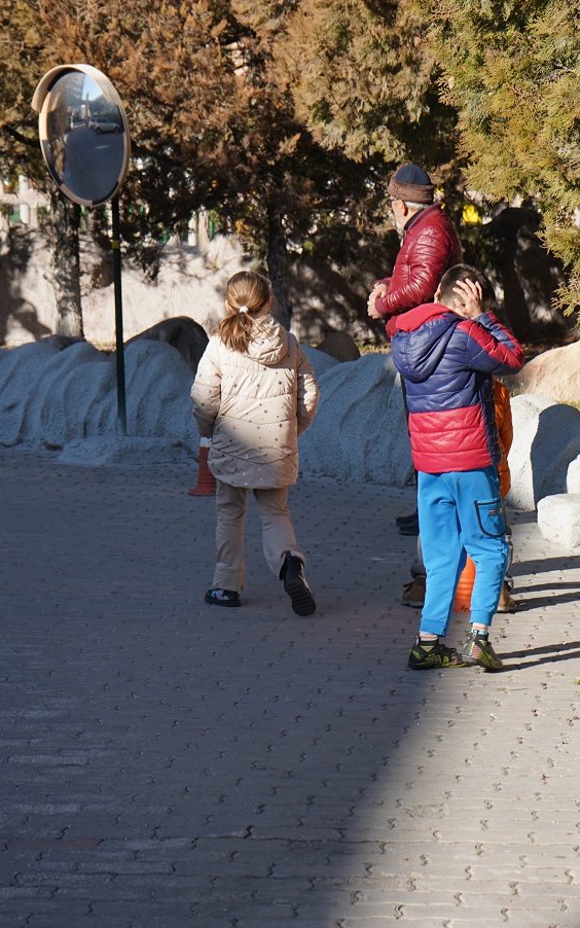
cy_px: 464
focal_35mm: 108
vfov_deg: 19.3
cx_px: 410
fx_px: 2731
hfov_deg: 12.1
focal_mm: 70
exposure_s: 1/250
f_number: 7.1
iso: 100
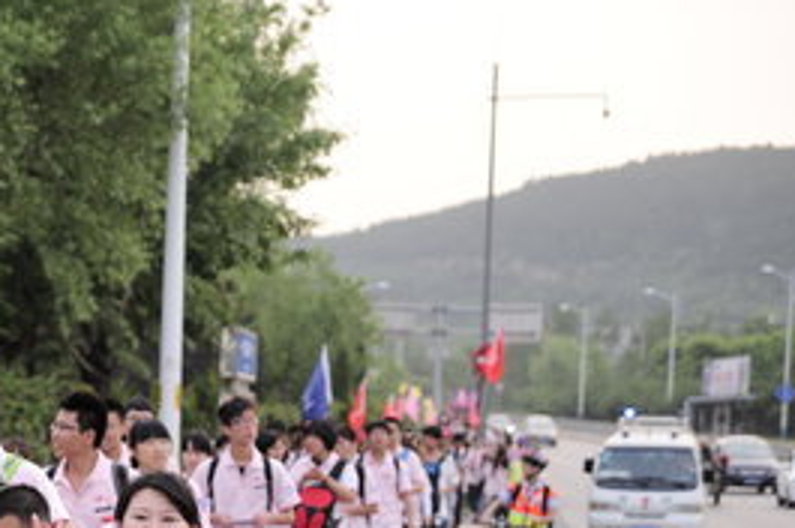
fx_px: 2801
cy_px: 586
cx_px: -36
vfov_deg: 10.6
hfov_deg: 15.8
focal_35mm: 127
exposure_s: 1/500
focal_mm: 56
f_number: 2.8
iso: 400
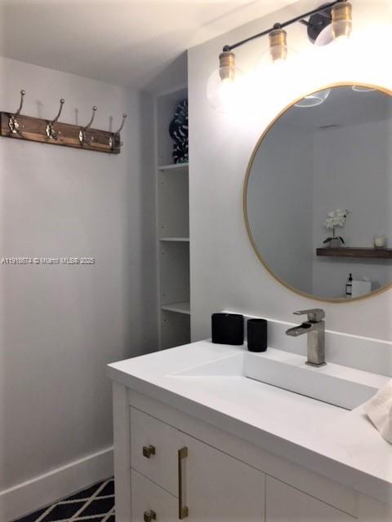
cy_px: 261
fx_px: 438
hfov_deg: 48.2
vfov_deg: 61.7
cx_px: 196
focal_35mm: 29
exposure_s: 1/120
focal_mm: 4.15
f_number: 2.2
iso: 40
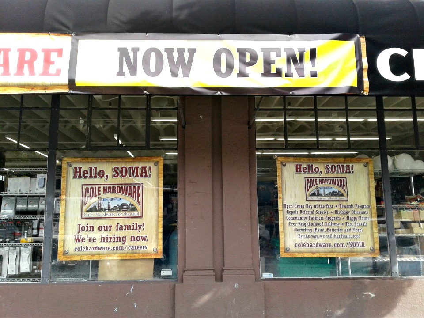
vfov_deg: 42.9
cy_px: 159
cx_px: 212
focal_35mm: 33
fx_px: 404
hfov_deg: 55.4
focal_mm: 3.3
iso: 50
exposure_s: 1/299
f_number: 2.2
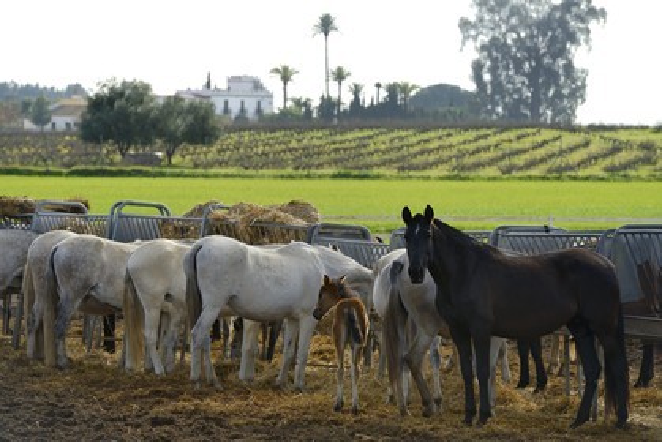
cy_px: 221
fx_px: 3588
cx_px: 331
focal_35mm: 195
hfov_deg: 10.5
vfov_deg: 7.1
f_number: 8
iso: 200
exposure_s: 1/400
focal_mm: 195
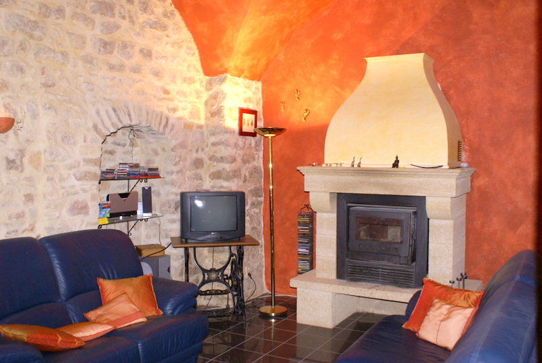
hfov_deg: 57.2
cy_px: 182
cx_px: 271
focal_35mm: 33
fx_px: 498
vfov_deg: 40.1
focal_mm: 22
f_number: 5.6
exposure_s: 1/60
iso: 400
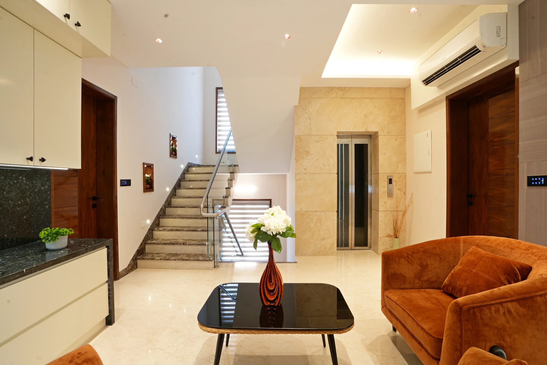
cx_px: 274
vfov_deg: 73.8
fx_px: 243
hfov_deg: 96.7
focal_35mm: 16
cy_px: 182
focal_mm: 16
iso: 100
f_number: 11
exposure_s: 1
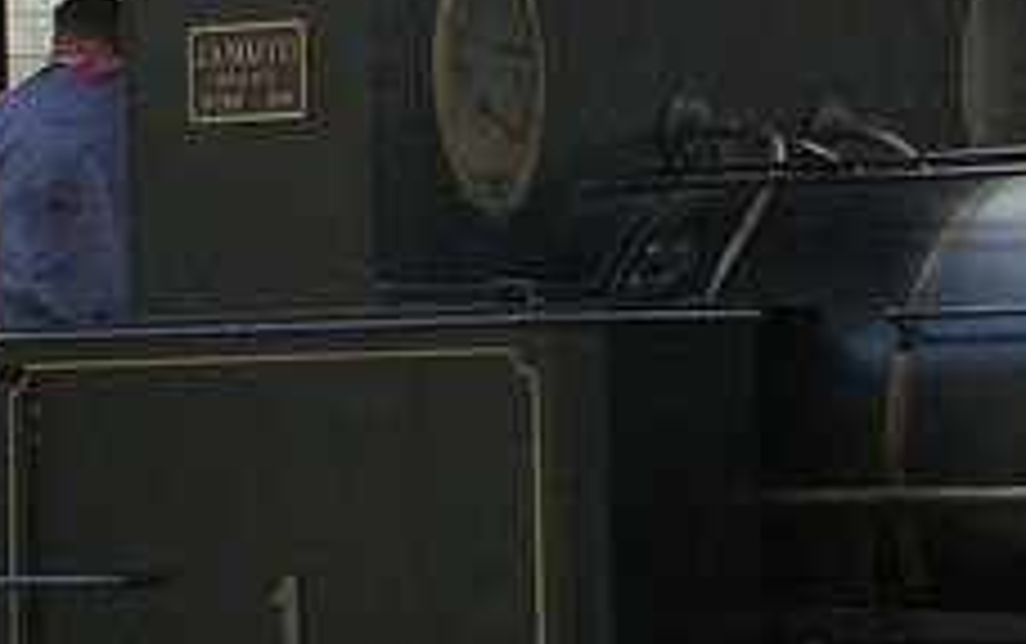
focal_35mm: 241
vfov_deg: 5.5
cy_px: 180
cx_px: 1768
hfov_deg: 8.4
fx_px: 6745
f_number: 5
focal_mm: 30
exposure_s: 1/500
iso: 640
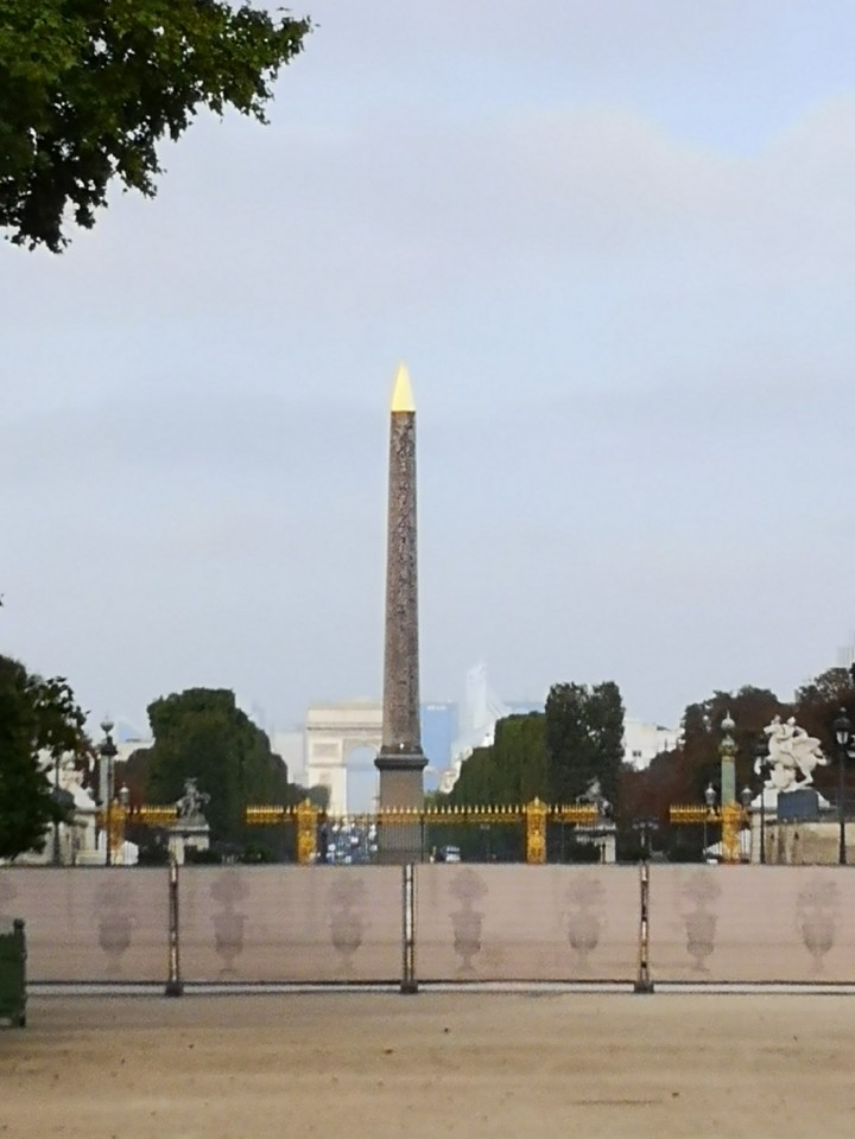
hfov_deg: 8.4
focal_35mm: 176
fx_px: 5796
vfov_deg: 11.2
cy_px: 570
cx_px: 428
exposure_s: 1/2793
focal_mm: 3.95
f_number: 1.8
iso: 50
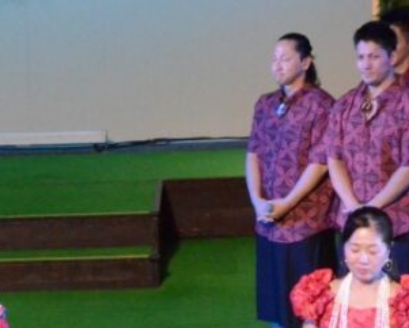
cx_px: -171
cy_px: 242
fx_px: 5207
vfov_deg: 3.6
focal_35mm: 430
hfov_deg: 4.5
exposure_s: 1/125
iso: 6400
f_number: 14
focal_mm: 90
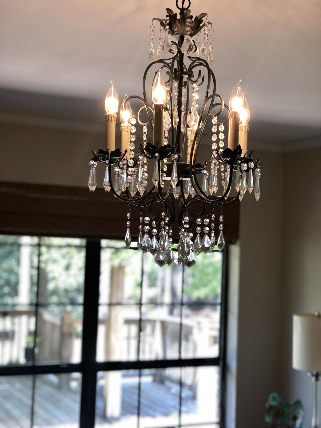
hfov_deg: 25.7
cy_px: 214
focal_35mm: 57
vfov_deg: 33.8
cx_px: 160
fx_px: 705
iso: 64
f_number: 2.8
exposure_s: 1/60
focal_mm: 6.6
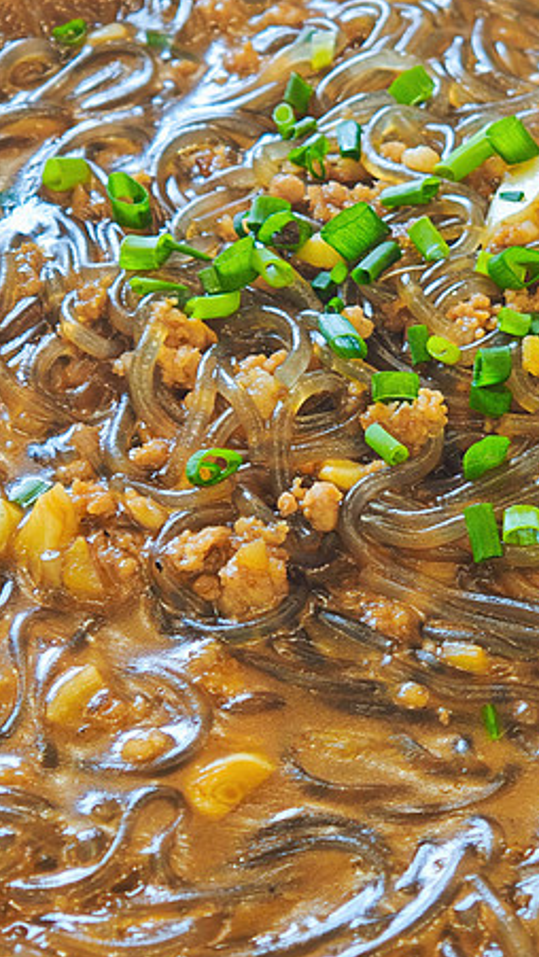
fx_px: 2945
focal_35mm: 116
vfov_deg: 18.5
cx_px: 452
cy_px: 537
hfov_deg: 10.4
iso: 640
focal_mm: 9
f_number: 2
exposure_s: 1/50
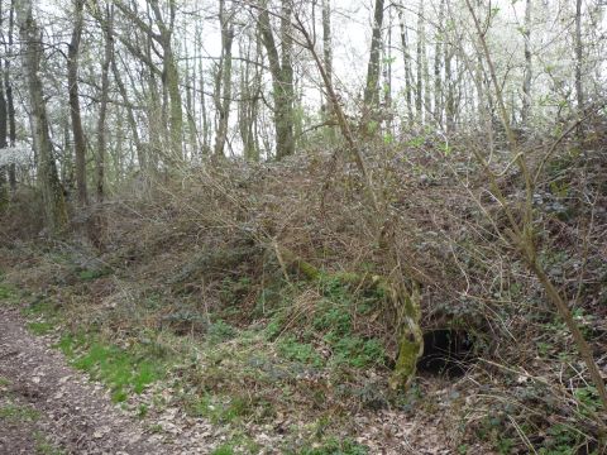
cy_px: 228
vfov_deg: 44.2
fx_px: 561
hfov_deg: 56.8
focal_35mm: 32
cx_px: 304
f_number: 3.3
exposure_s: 1/100
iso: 100
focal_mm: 5.2
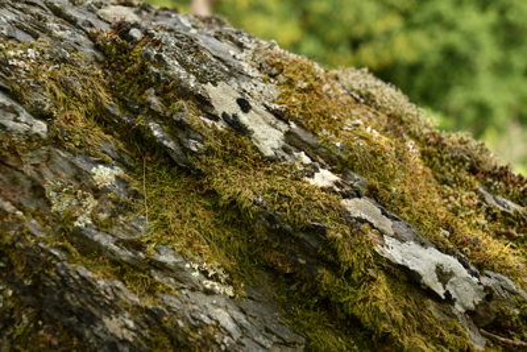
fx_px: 966
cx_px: 264
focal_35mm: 66
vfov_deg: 20.6
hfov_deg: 30.5
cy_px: 176
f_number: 4.8
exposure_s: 1/250
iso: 100
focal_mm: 44
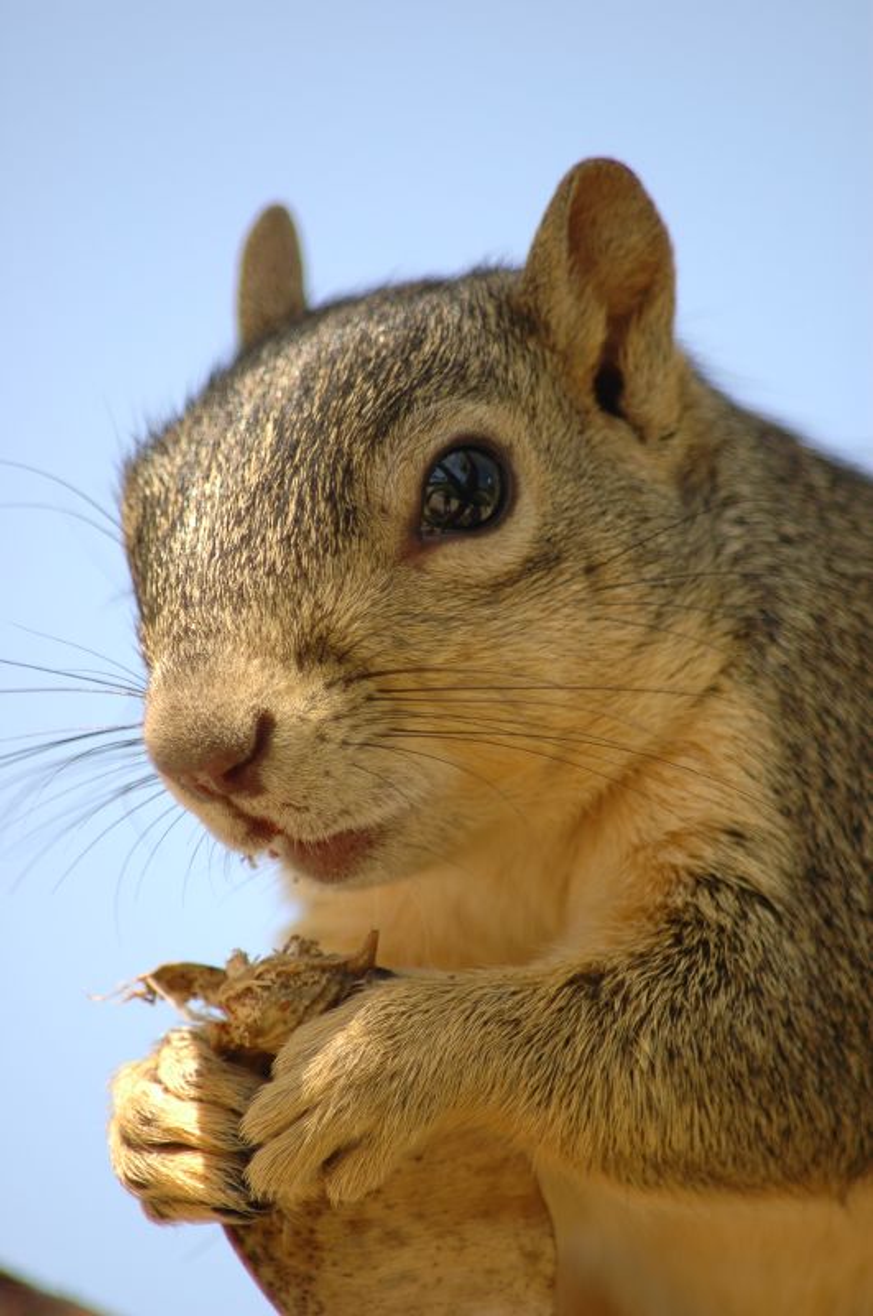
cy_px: 658
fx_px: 13134
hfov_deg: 3.8
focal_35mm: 360
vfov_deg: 5.7
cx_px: 436
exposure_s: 1/320
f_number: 5.3
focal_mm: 240
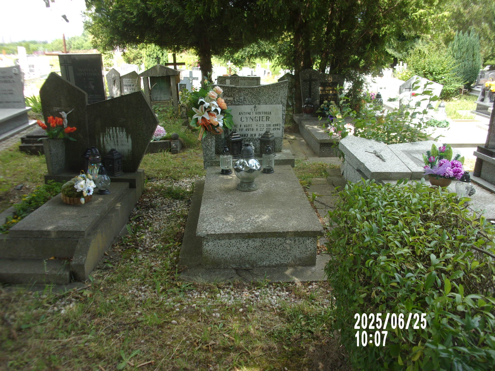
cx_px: 248
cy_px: 186
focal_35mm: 28
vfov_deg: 49.7
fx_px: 400
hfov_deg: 63.4
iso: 80
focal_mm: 5.1
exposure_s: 1/80
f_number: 3.9
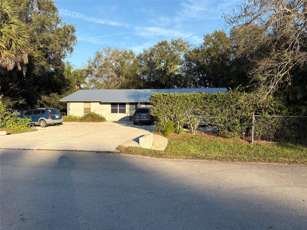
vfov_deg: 53.1
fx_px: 231
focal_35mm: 26
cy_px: 115
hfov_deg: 67.3
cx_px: 154
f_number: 1.6
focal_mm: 5.96
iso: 50
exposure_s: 1/1550
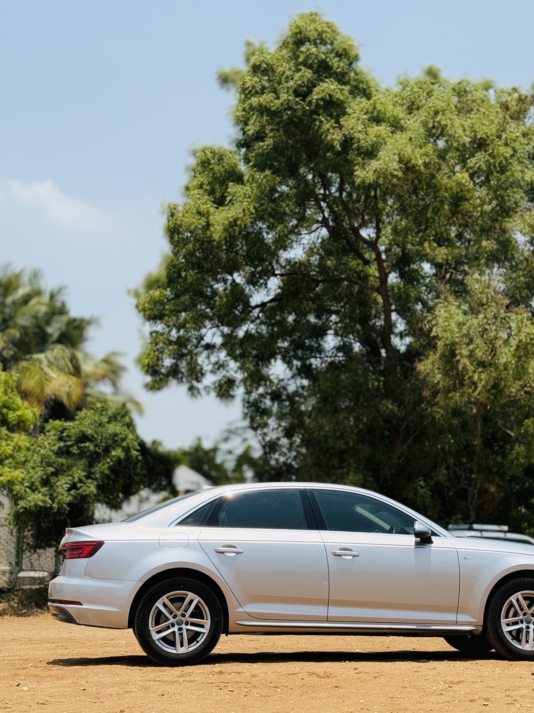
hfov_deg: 23.6
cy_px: 360
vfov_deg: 31.2
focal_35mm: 62
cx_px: 338
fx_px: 1275
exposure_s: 1/5587
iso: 80
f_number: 1.78
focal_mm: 6.76
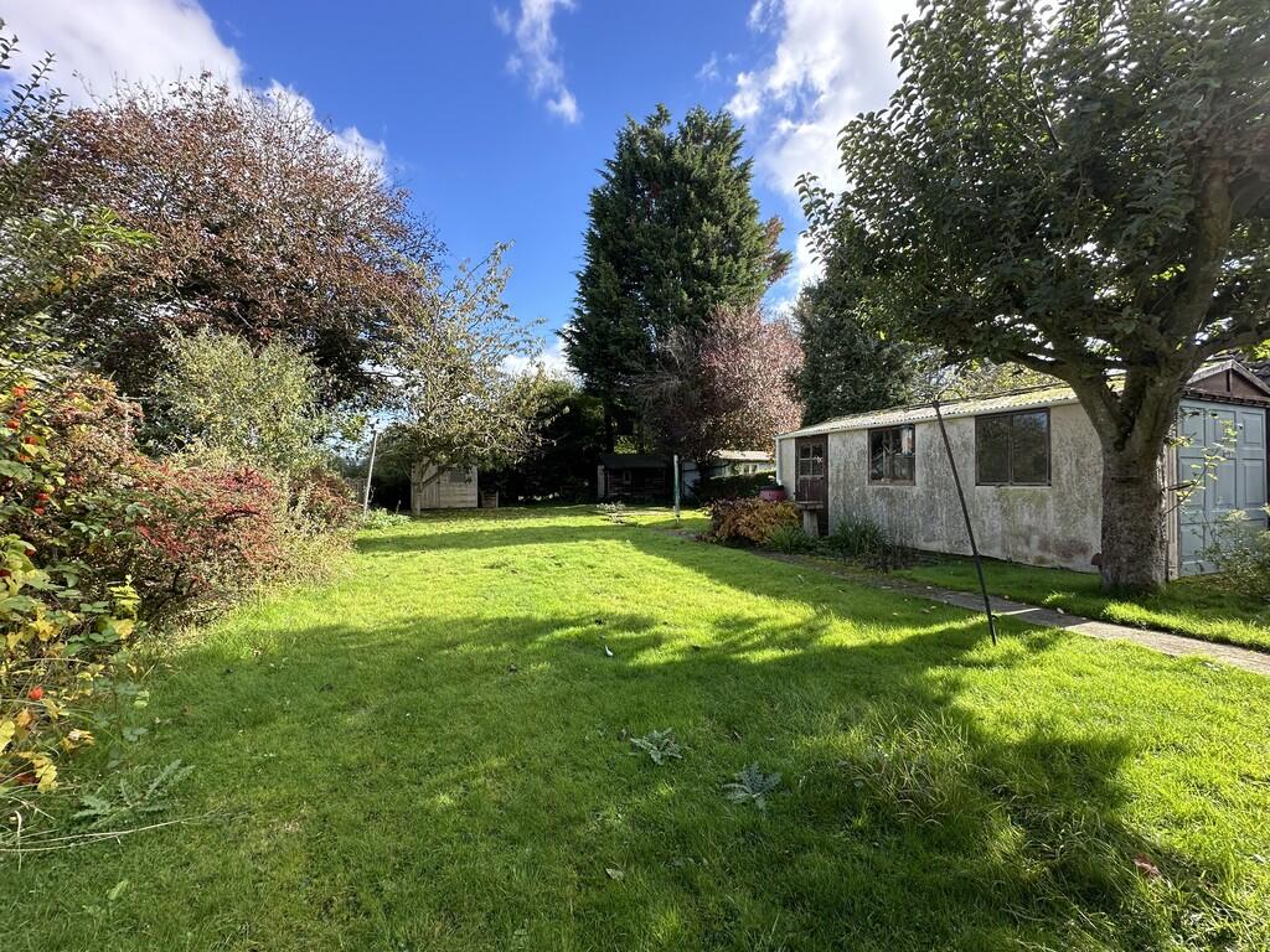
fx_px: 514
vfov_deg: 85.7
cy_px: 476
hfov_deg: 102.1
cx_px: 635
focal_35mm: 14
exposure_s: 1/379
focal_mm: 2.22
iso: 40
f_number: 2.2
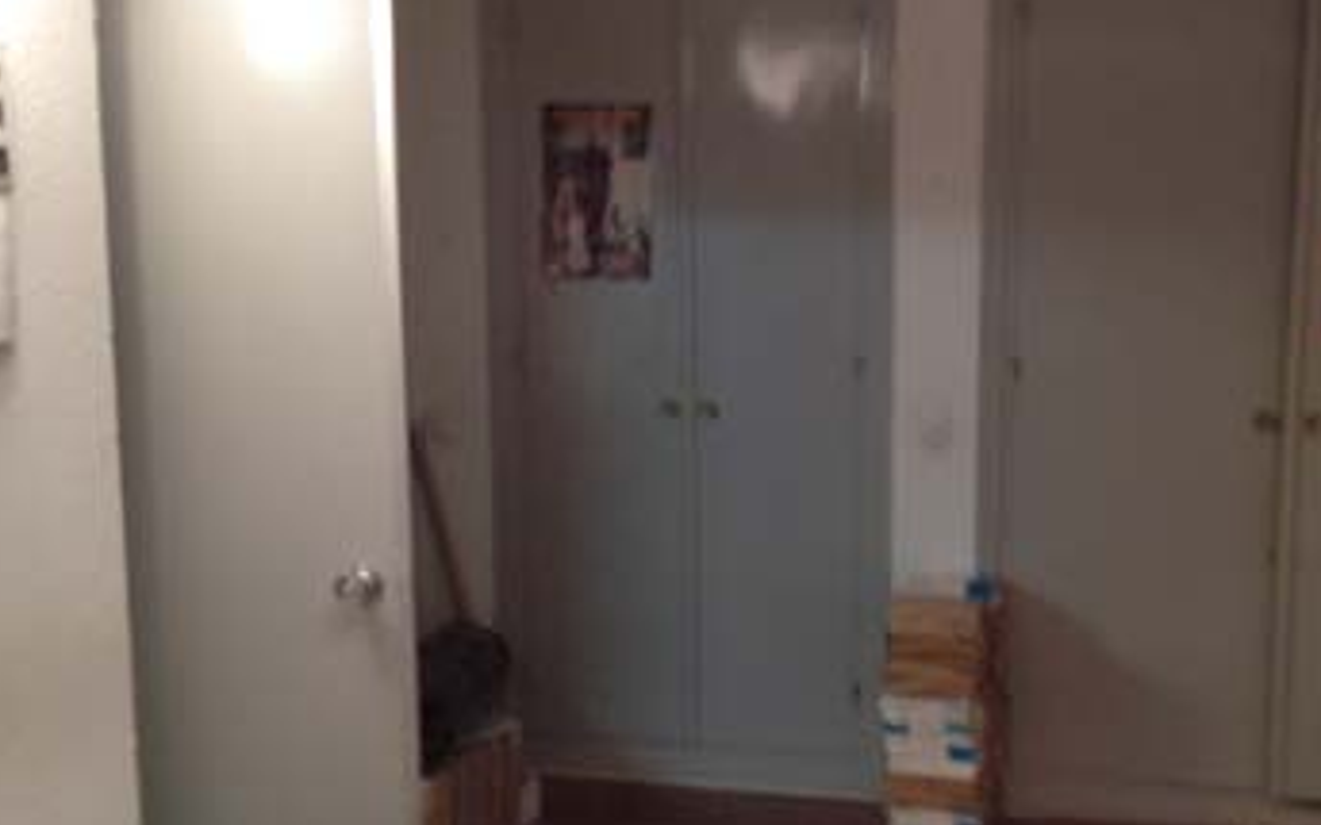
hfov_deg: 37.4
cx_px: 776
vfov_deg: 23.9
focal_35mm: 54
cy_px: 524
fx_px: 1944
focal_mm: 4.28
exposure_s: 1/20
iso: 160
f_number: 2.4
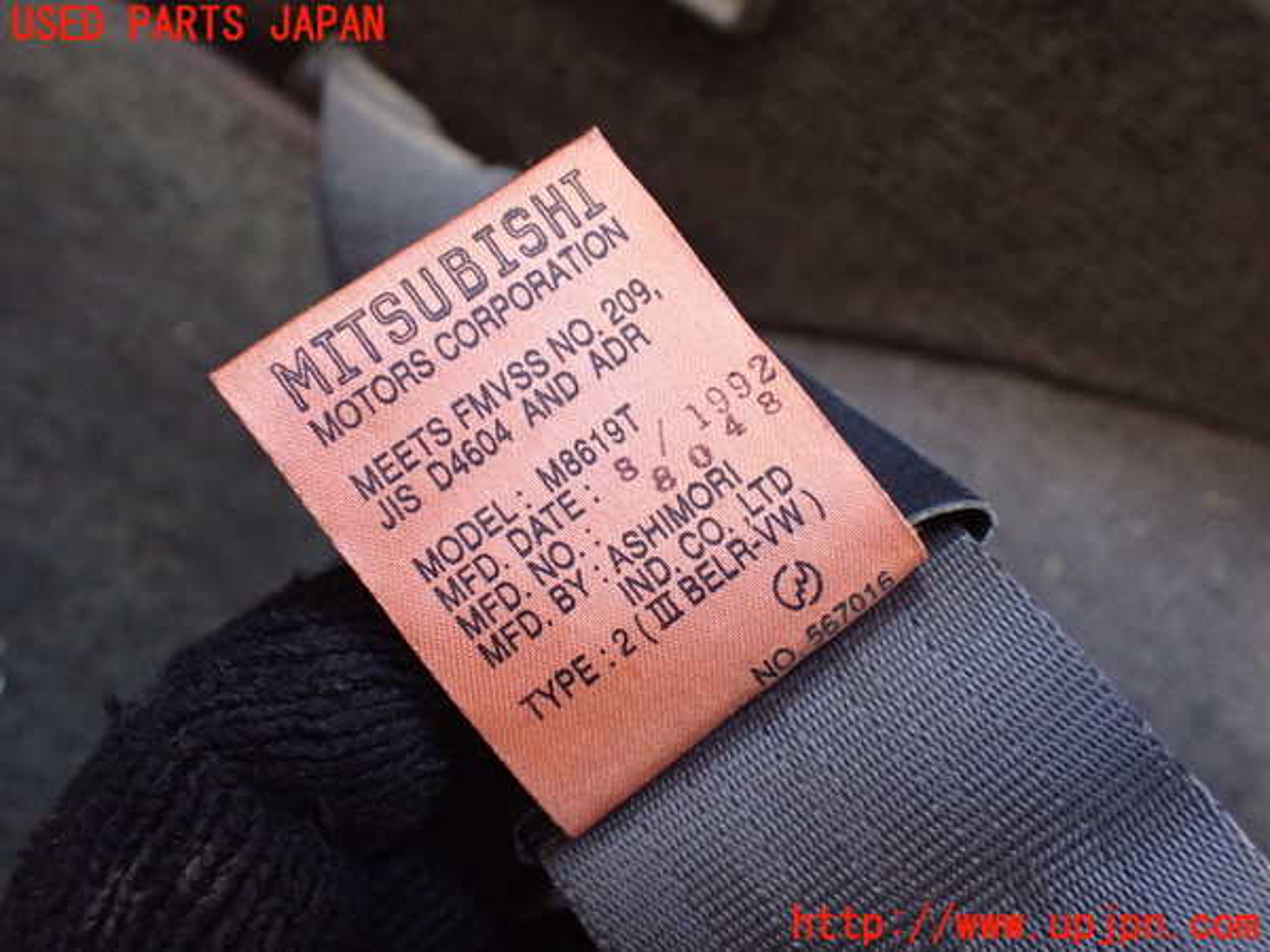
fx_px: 1101
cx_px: 635
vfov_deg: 46.8
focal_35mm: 30
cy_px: 476
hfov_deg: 60.0
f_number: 2.3
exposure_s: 1/50
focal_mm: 5.4
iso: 800
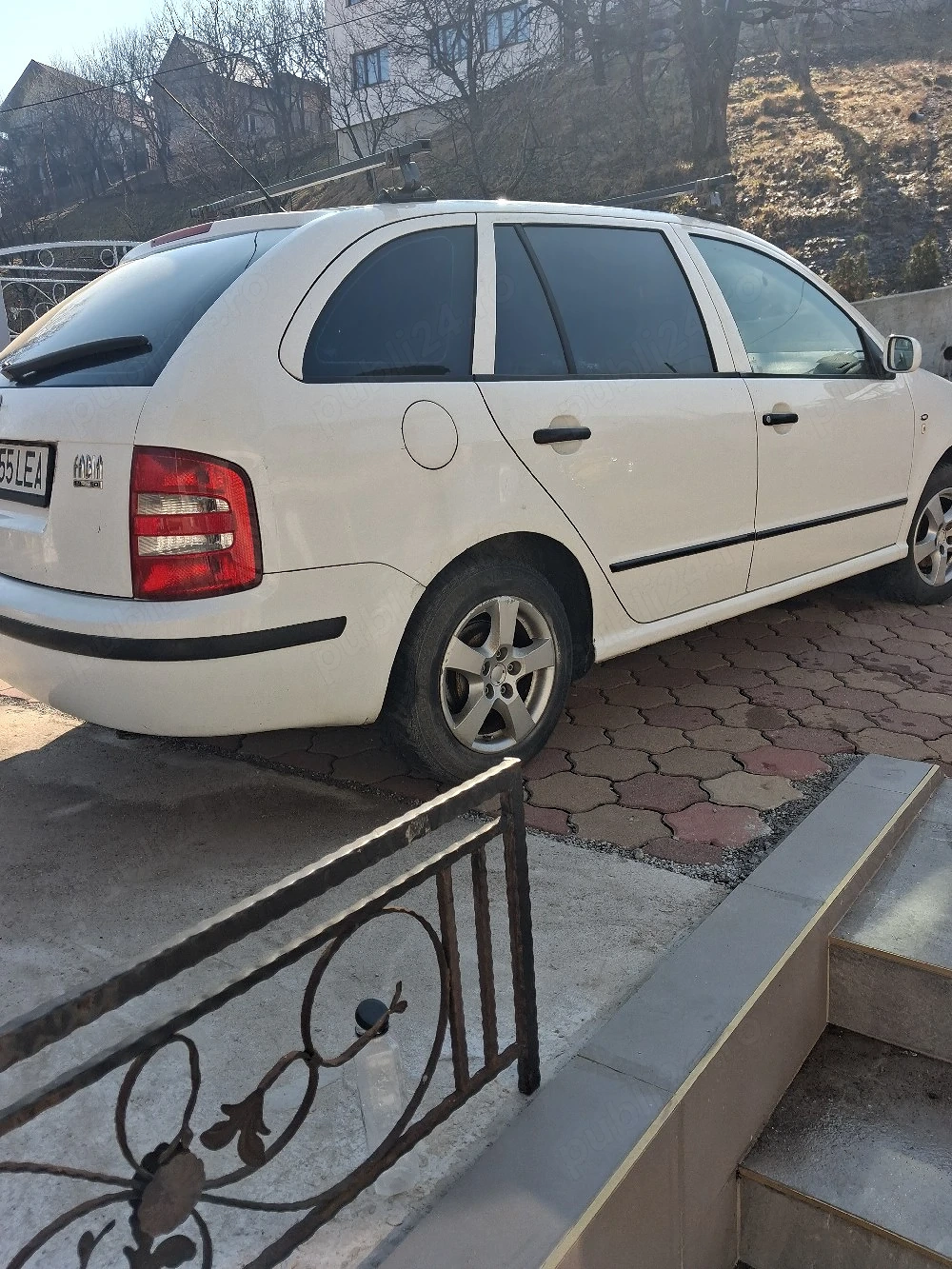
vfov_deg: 65.3
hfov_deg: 51.4
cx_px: 476
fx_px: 990
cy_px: 634
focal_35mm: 27
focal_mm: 4
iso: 25
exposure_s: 1/182
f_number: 1.8
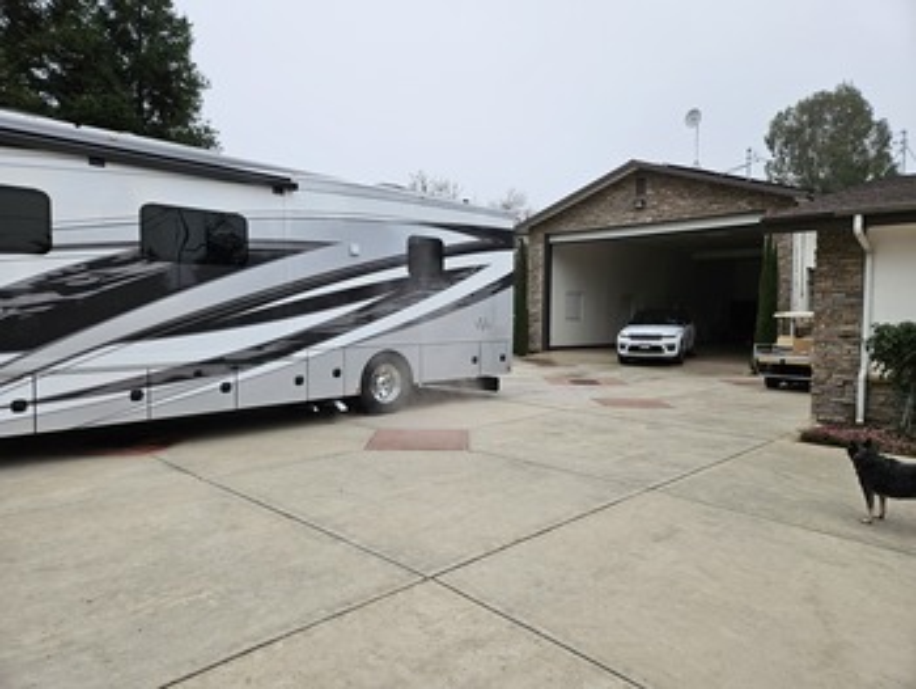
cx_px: 458
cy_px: 344
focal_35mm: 23
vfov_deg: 58.9
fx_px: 609
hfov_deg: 73.9
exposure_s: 1/1002
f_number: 1.8
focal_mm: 5.4
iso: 50
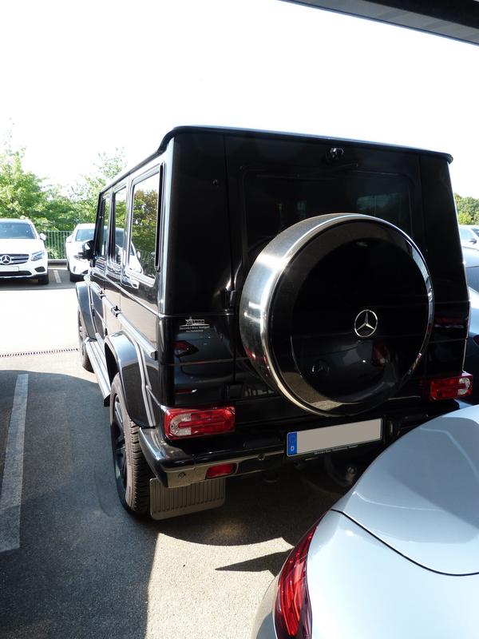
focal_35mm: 25
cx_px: 240
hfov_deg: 54.9
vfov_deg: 69.4
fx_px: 461
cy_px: 320
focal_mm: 4.5
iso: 80
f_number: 3.6
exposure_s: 1/100
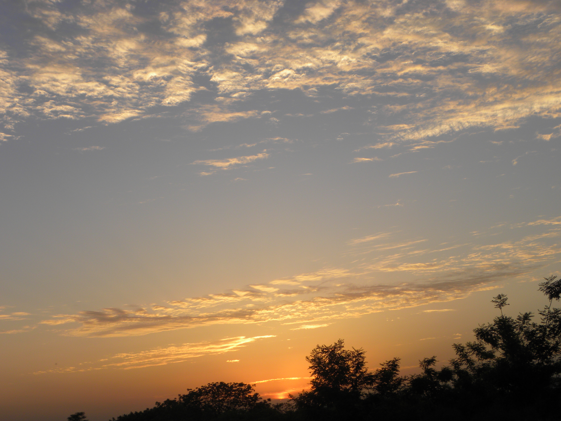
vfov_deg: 28.0
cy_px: 210
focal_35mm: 52
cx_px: 280
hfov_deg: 36.8
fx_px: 843
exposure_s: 1/210
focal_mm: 9.2
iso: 64
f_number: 5
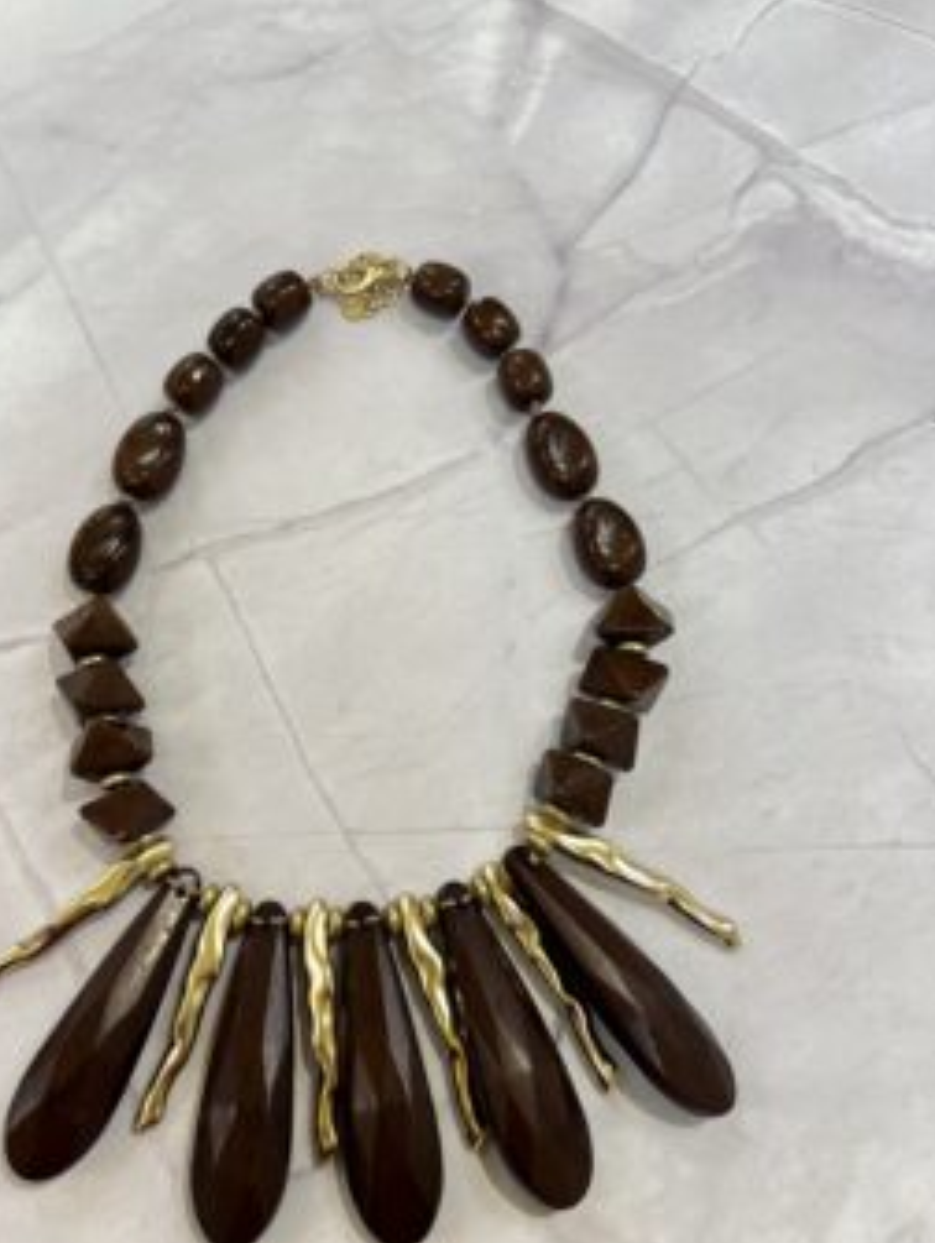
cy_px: 679
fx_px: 1114
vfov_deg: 58.2
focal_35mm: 31
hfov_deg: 45.4
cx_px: 390
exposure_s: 1/100
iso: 64
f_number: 1.5
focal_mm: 5.7
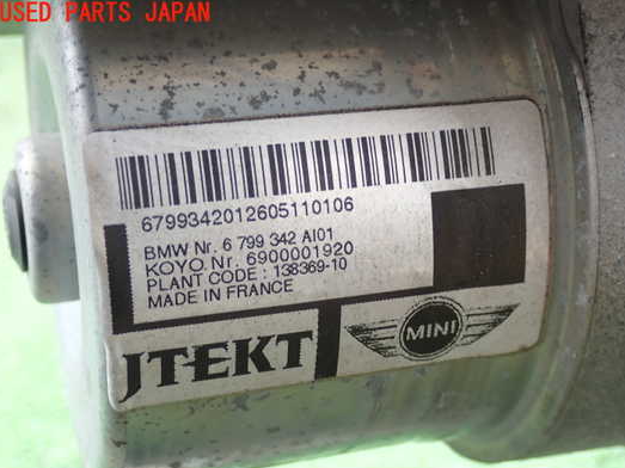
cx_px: 351
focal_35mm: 62
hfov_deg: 31.2
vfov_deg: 23.6
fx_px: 1119
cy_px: 267
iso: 125
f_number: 3.3
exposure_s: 1/100
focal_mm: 9.65
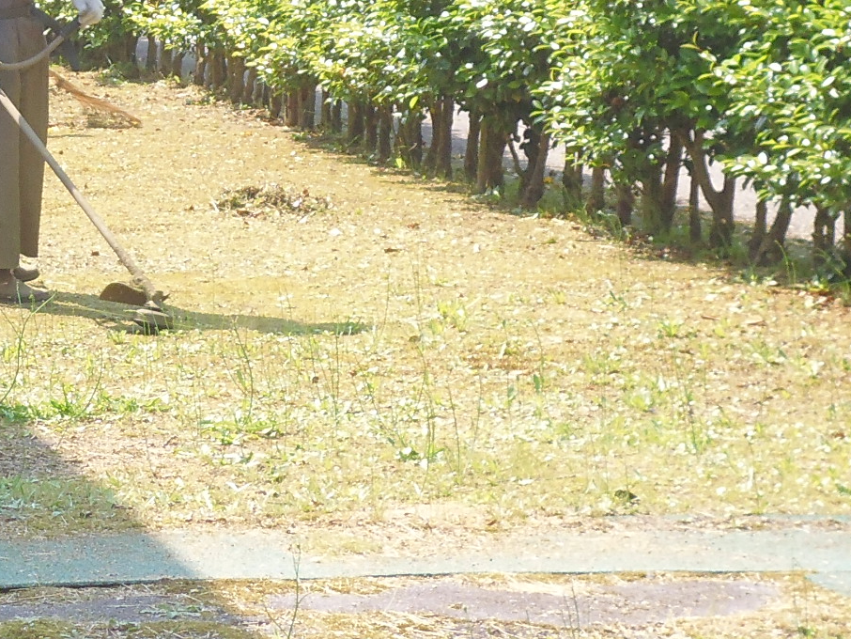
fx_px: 5557
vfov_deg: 6.6
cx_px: -97
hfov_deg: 8.7
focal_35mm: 226
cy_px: 98
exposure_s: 1/100
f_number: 5.3
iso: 160
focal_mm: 14.3
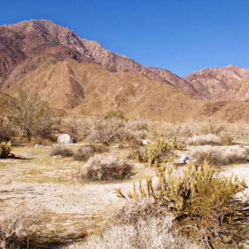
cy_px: 101
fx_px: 342
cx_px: 132
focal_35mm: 42
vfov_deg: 39.9
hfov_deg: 40.0
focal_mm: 18
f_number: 11
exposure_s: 1/350
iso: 200
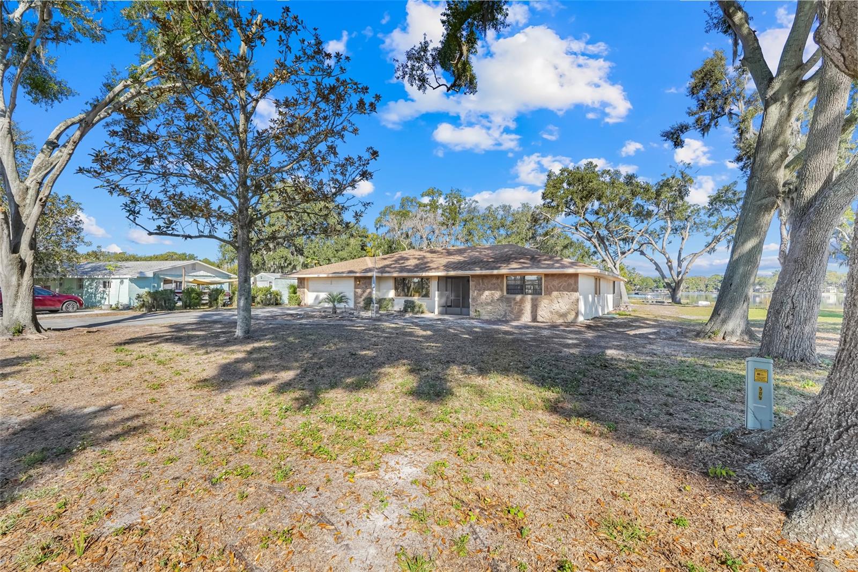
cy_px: 286
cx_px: 429
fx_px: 381
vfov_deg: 73.7
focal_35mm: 16
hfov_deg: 96.7
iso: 250
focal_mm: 16
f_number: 9
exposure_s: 1/30
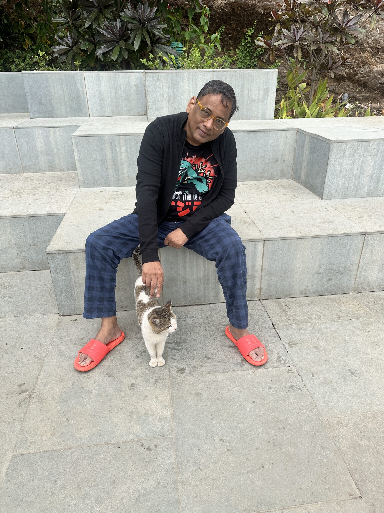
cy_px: 256
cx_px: 192
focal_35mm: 24
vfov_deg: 71.6
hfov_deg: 56.8
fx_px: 355
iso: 80
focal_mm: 6.86
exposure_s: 1/685
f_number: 1.78
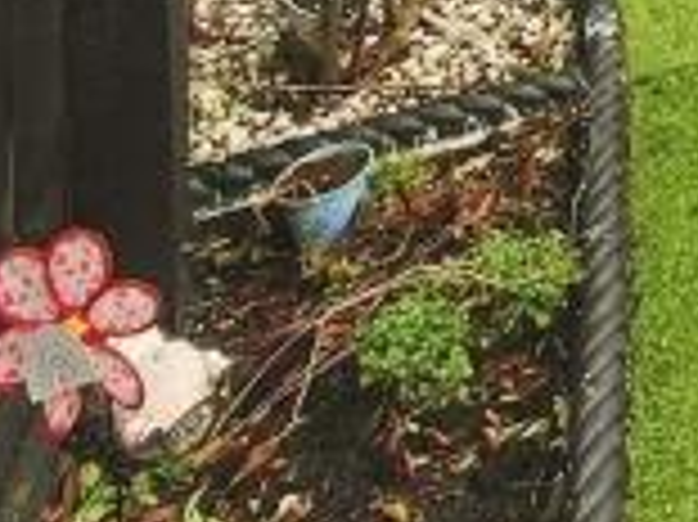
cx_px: 1382
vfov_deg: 12.5
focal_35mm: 86
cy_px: -817
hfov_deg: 17.0
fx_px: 1733
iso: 64
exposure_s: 1/50
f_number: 2
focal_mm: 1.82
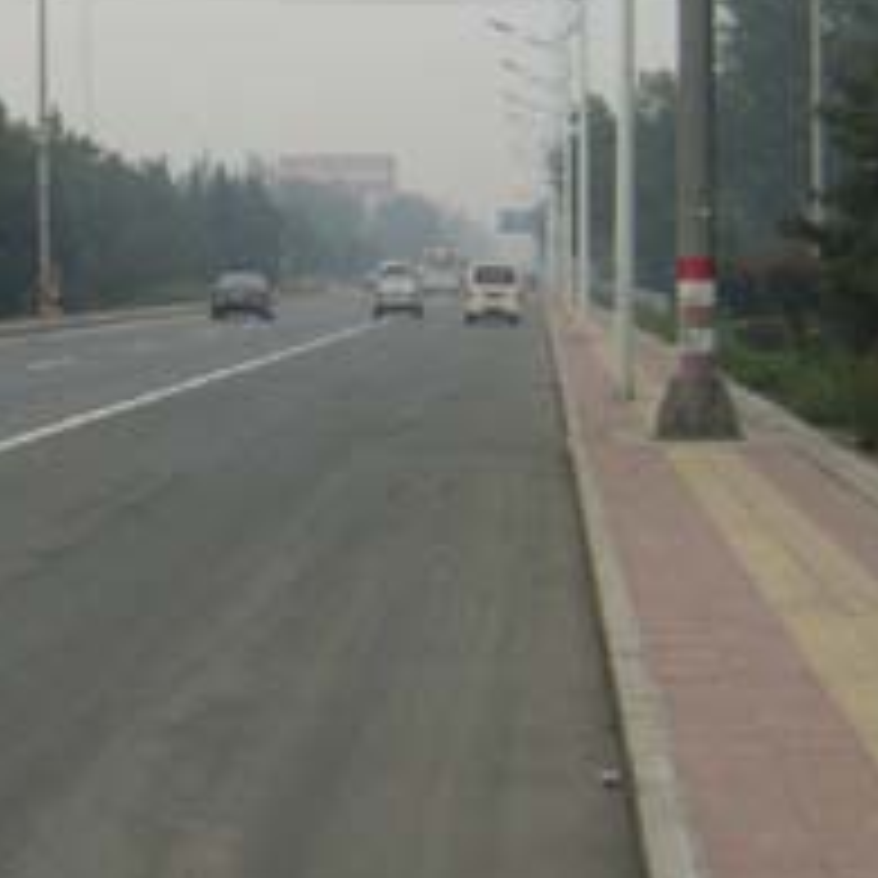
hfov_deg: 13.7
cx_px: 153
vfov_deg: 13.7
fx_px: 3644
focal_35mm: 127
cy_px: 185
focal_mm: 5.8
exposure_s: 1/800
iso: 50
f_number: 2.8
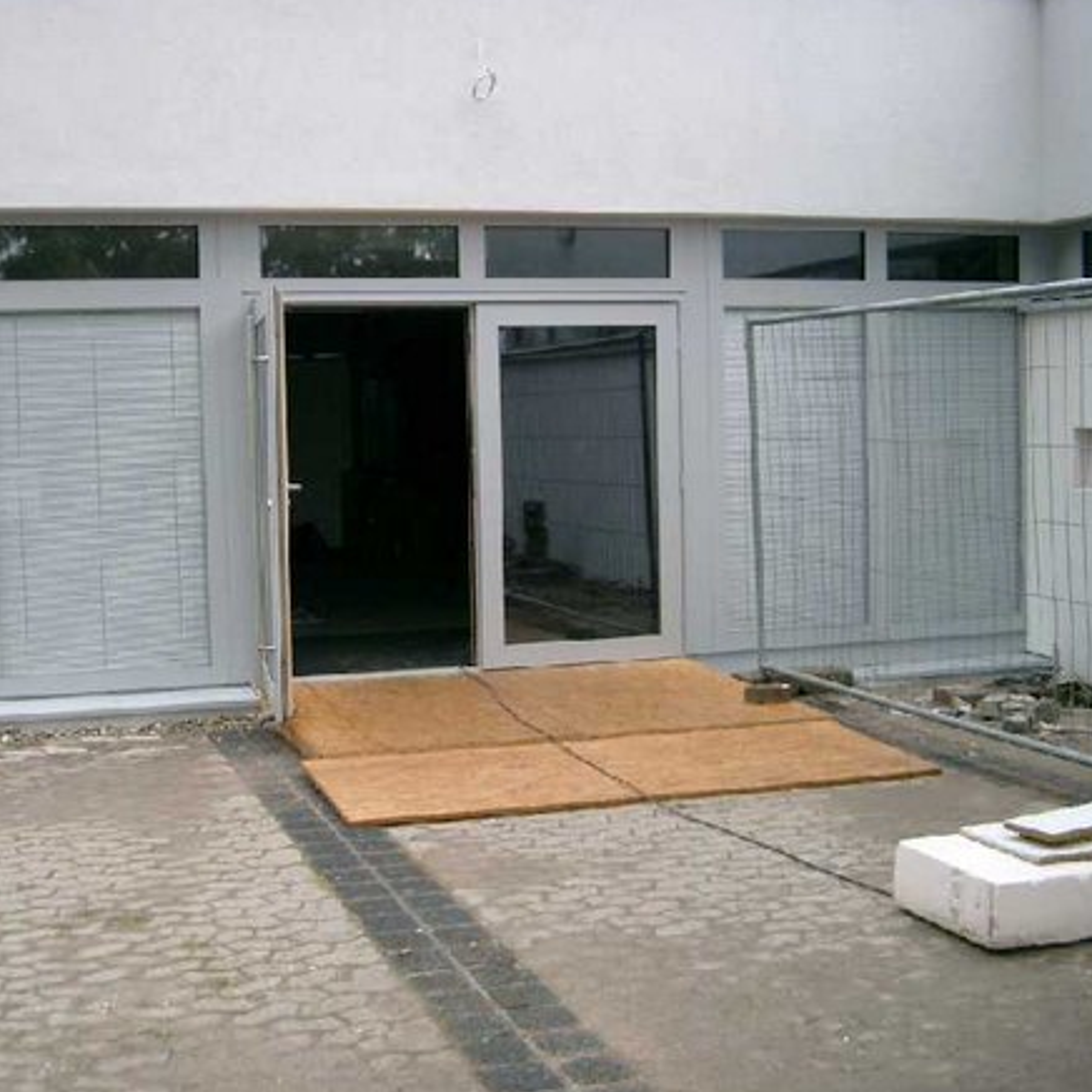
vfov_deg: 37.6
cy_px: 541
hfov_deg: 37.3
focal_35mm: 45
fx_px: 1606
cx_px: 388
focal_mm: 7.6
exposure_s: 1/500
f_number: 2.6
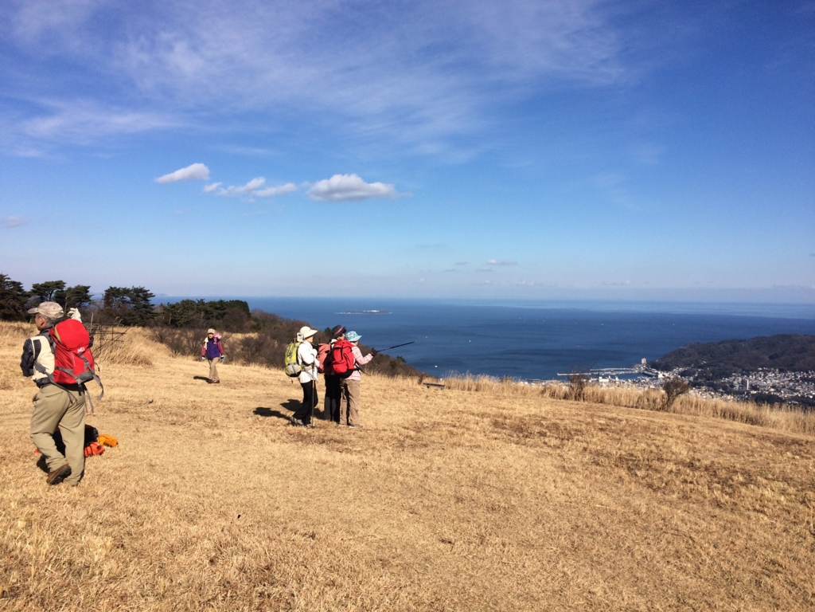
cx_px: 408
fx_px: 683
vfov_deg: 48.2
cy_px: 306
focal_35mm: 29
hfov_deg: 61.7
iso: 32
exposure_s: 1/3165
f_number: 2.2
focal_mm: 4.15
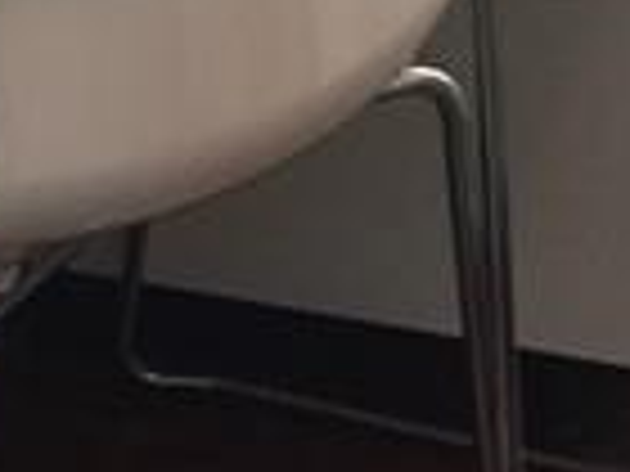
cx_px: 148
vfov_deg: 6.9
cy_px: 661
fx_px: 3858
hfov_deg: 9.3
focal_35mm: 212
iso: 100
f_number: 2.2
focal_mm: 4.15
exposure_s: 1/10
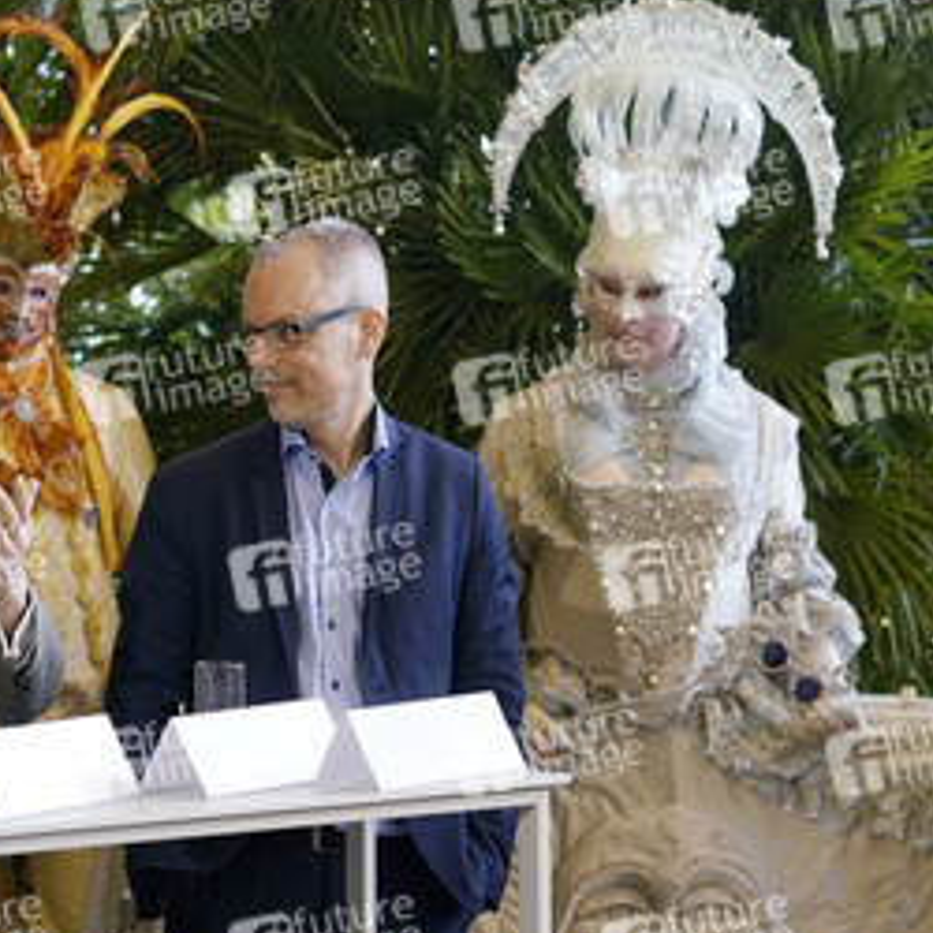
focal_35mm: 130
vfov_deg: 13.4
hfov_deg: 13.4
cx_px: 226
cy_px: 474
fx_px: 3964
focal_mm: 85
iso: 320
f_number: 3.5
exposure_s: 1/100
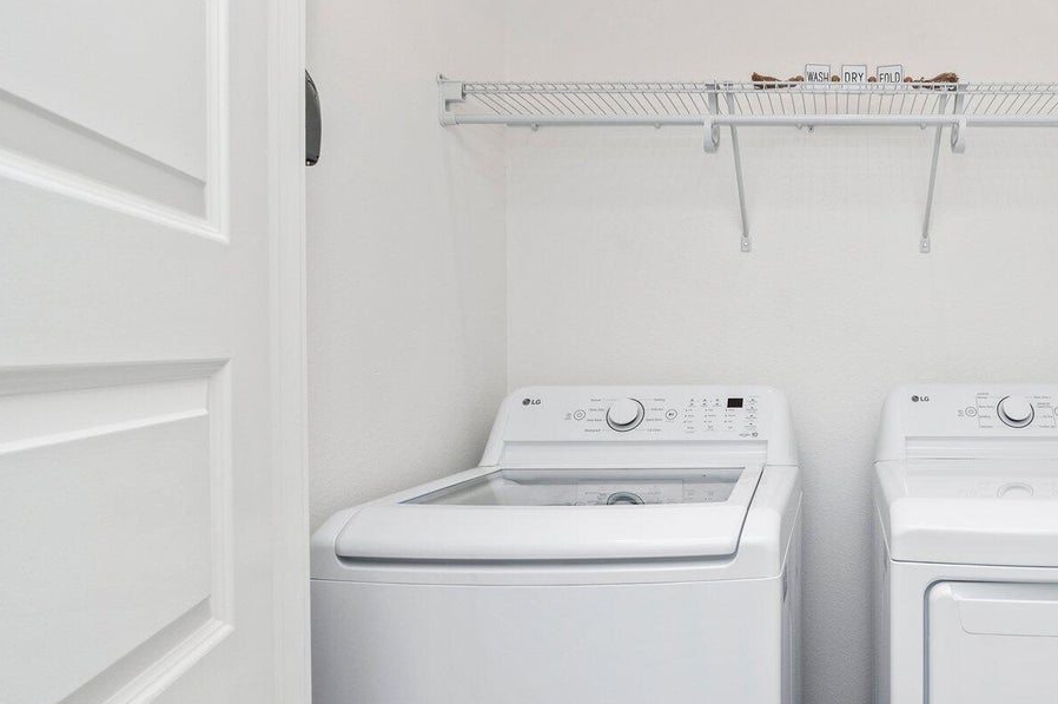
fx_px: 705
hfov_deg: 67.0
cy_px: 374
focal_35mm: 24
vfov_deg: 53.0
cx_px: 845
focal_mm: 14
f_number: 9
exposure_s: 1/60
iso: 100
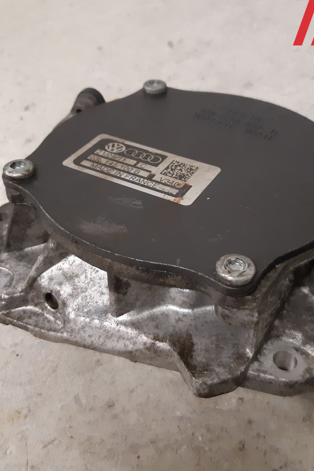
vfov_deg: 51.9
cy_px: 234
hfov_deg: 35.9
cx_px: 164
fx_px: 484
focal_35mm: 37
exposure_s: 1/50
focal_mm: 3.93
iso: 320
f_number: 1.7
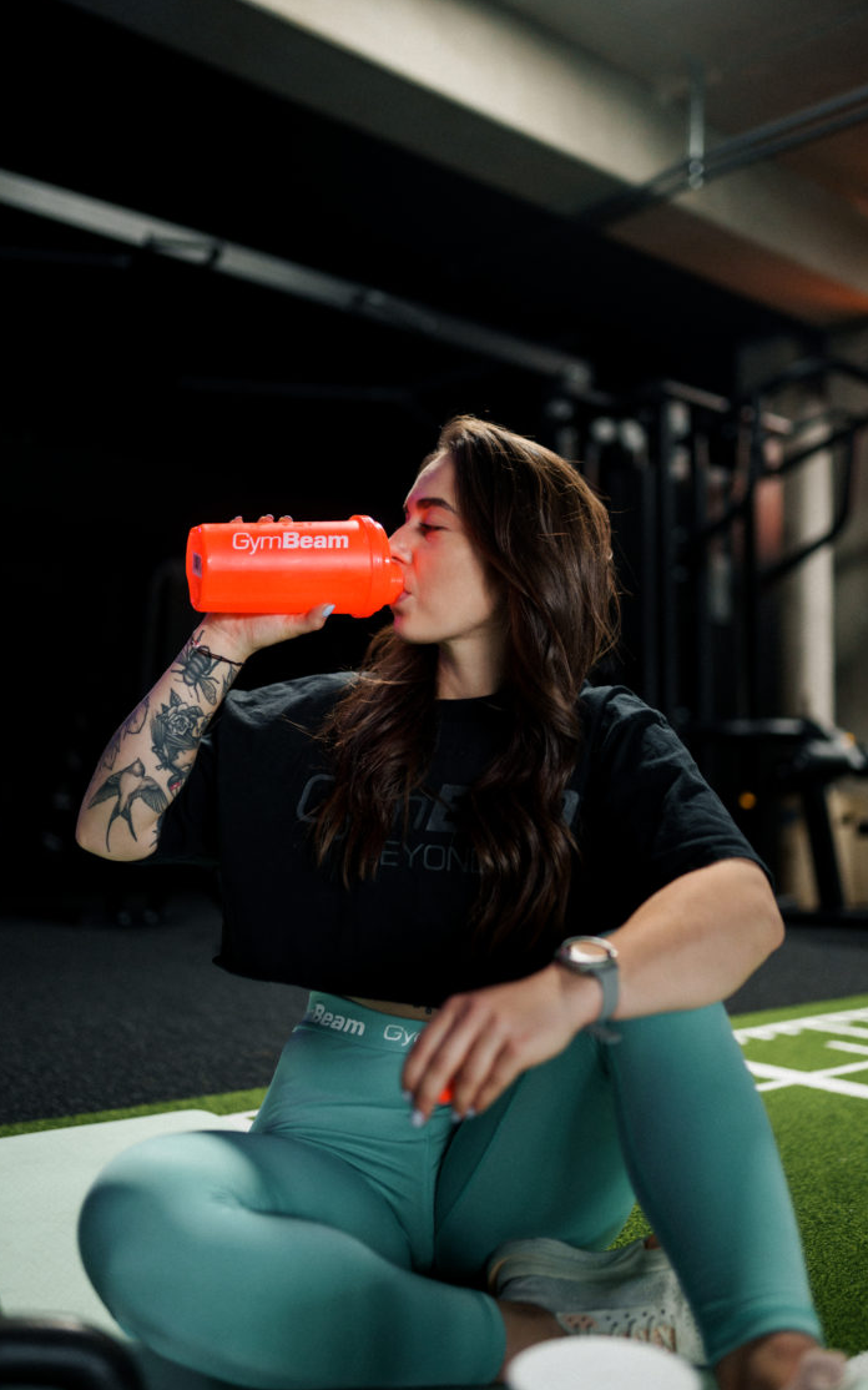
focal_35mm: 36
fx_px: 1363
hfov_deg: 35.3
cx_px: 460
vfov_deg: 54.0
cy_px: 695
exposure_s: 1/125
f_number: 1.4
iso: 640
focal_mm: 35
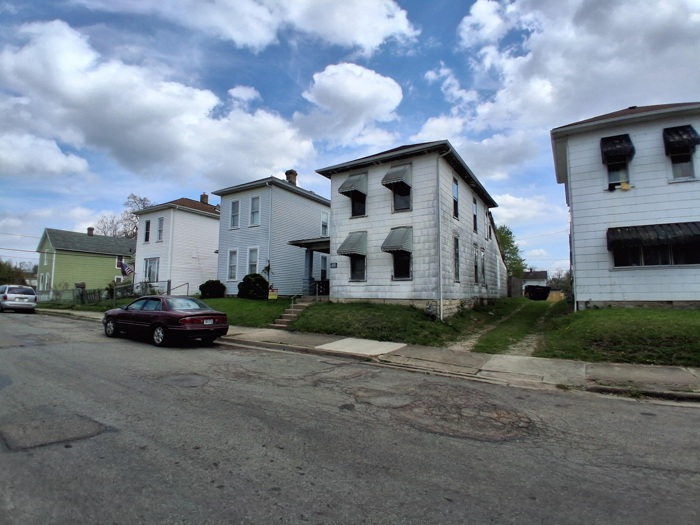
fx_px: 344
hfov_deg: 91.0
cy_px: 262
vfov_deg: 74.7
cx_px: 350
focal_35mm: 17
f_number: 2.2
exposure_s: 1/2028
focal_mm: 1.4
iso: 50
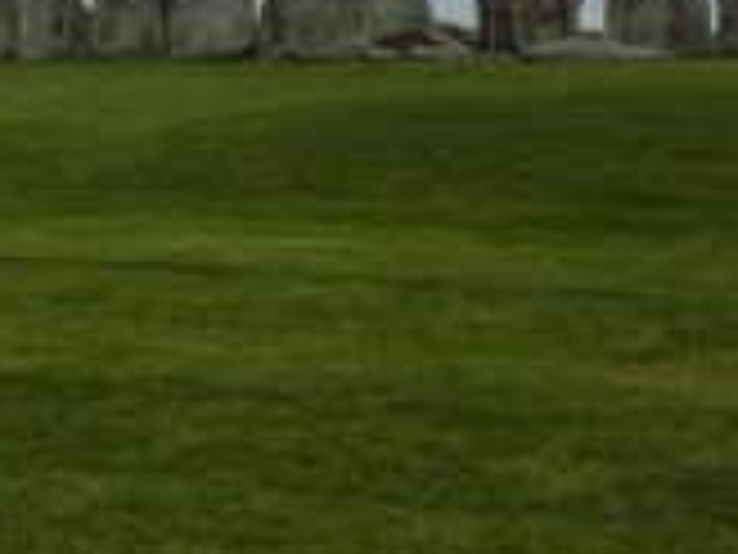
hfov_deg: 23.8
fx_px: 1684
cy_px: -50
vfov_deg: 18.0
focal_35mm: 79
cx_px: 27
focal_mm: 4.4
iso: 125
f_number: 5.6
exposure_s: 1/500
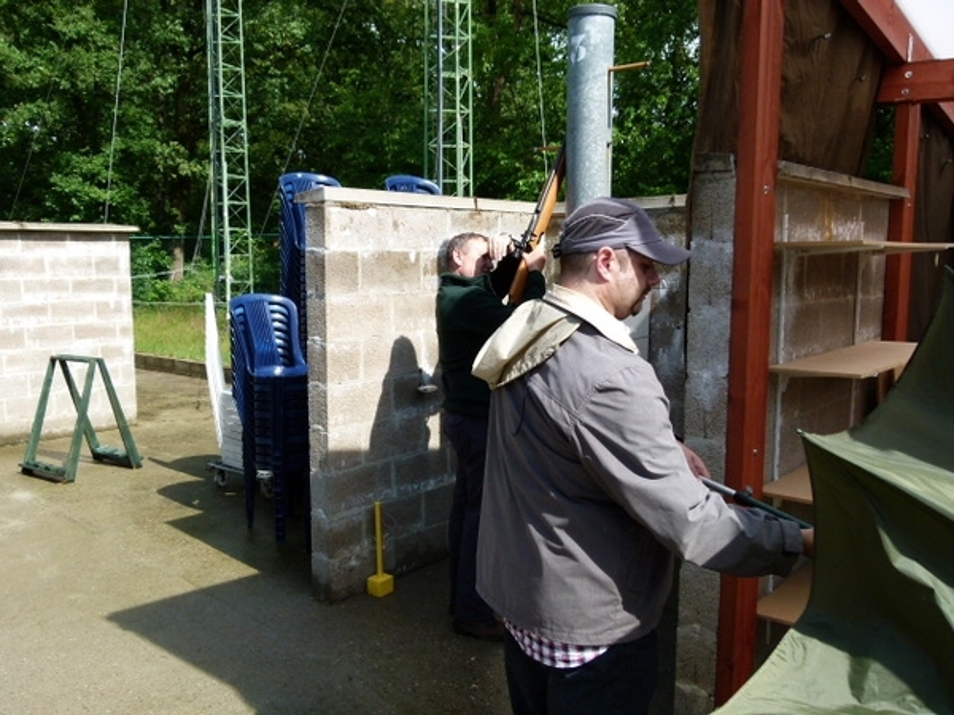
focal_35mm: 30
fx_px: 827
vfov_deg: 46.8
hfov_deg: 60.0
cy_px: 358
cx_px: 477
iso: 100
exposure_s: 1/320
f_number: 4
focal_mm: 5.3
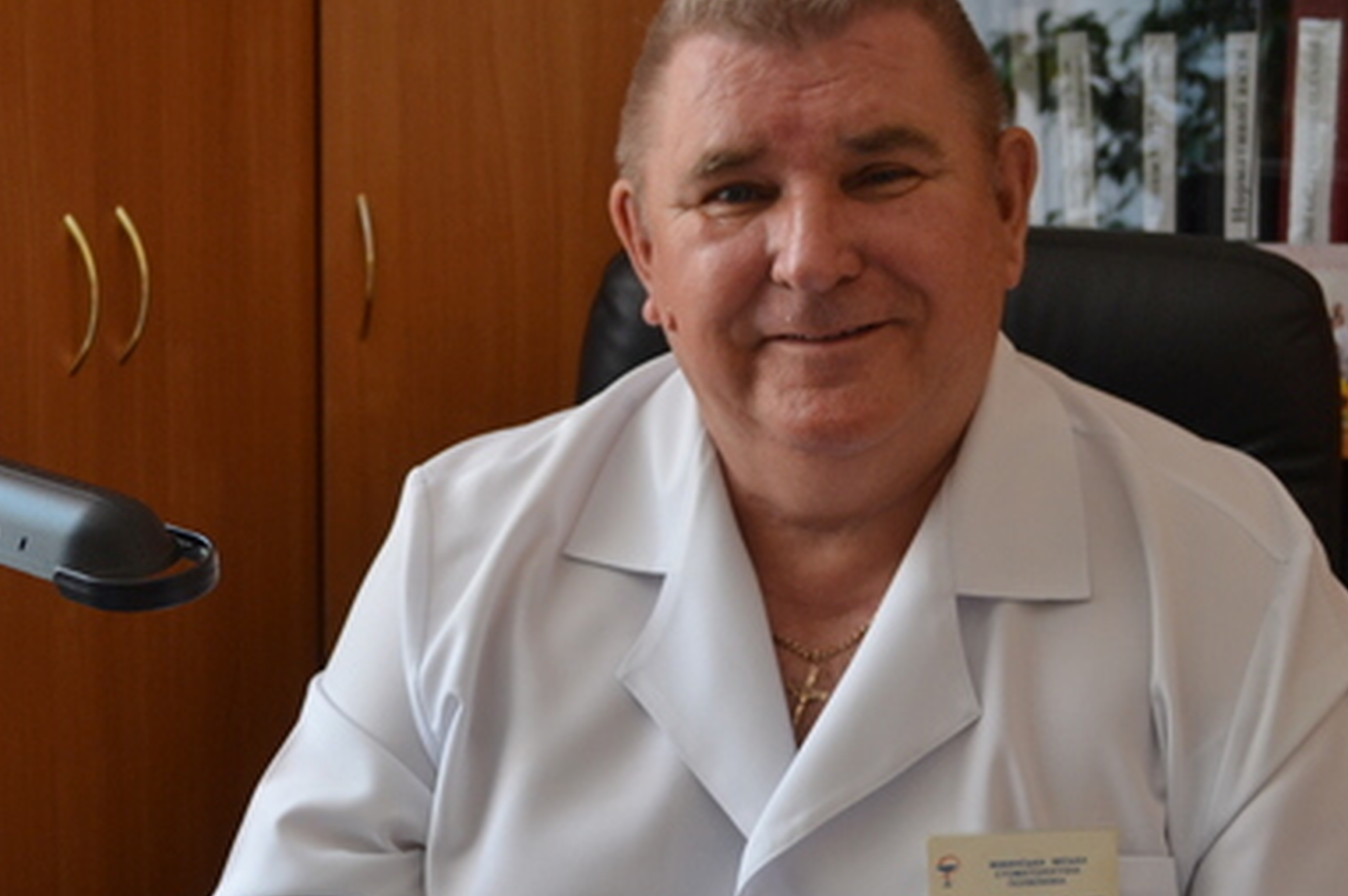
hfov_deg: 22.9
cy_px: 753
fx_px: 3292
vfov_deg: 15.4
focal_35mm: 88
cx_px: 328
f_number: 4.5
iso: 400
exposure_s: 1/60
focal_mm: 28
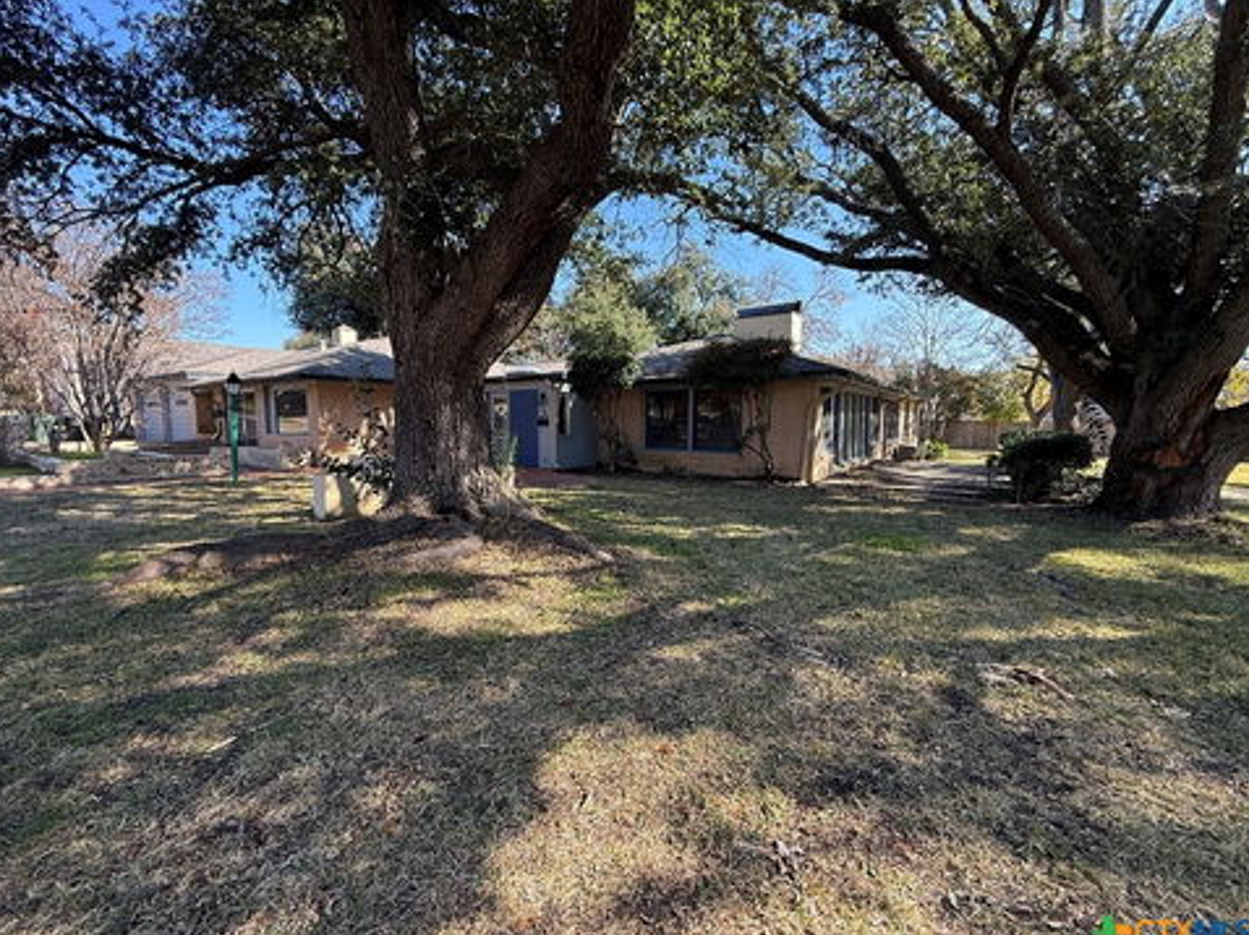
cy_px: 478
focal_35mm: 15
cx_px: 614
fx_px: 541
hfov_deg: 98.2
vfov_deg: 81.7
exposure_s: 1/270
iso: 64
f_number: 2.2
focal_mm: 2.22
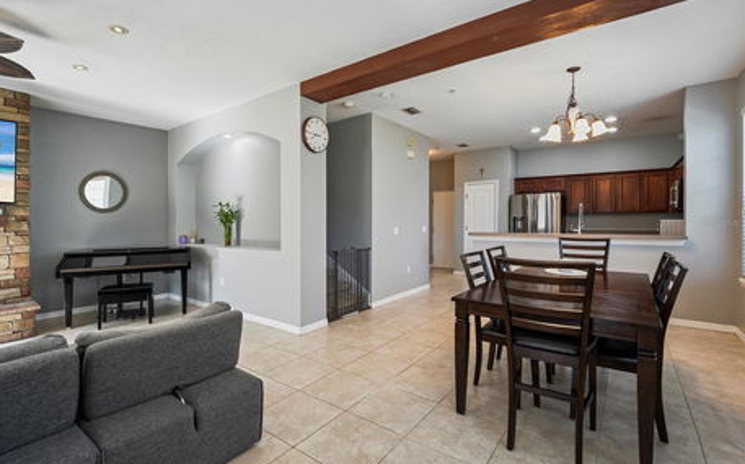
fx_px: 304
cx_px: 355
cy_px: 223
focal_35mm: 15
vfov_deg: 74.7
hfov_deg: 101.4
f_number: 8
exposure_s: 1.6
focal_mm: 14
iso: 100
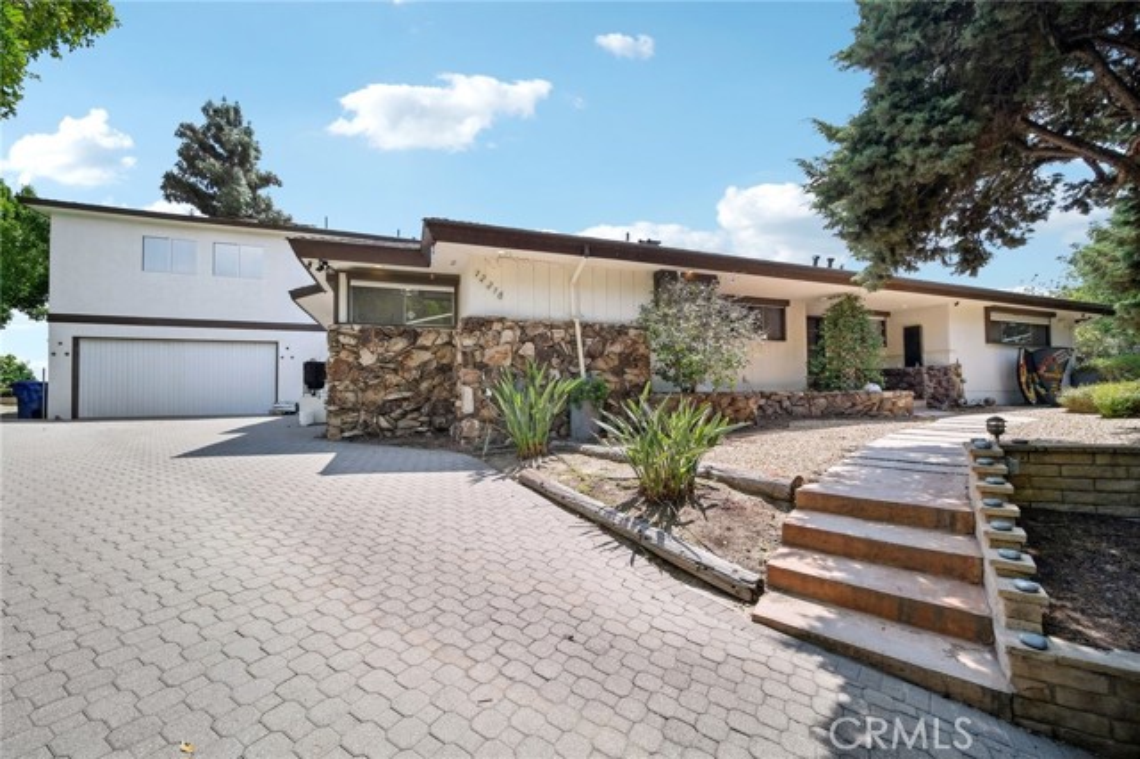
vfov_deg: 81.1
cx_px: 570
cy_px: 380
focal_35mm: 14
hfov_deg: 104.3
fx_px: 443
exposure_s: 1/450
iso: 160
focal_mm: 9
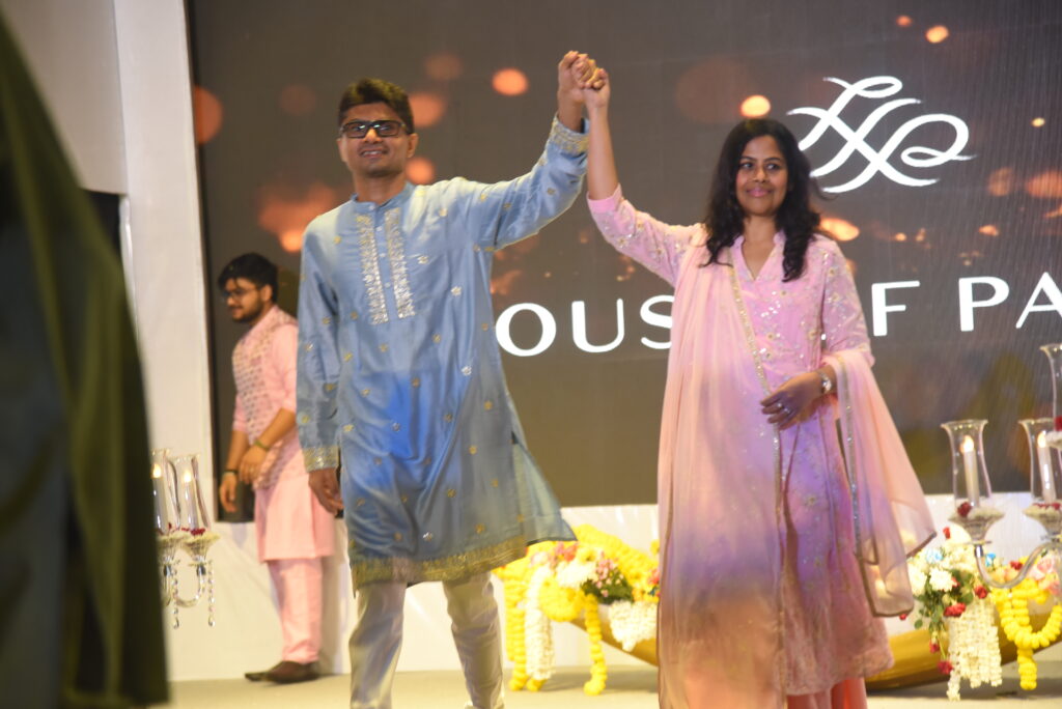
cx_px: 531
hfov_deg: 18.6
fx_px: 3247
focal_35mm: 110
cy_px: 354
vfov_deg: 12.5
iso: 1250
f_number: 4
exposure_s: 1/80
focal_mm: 110
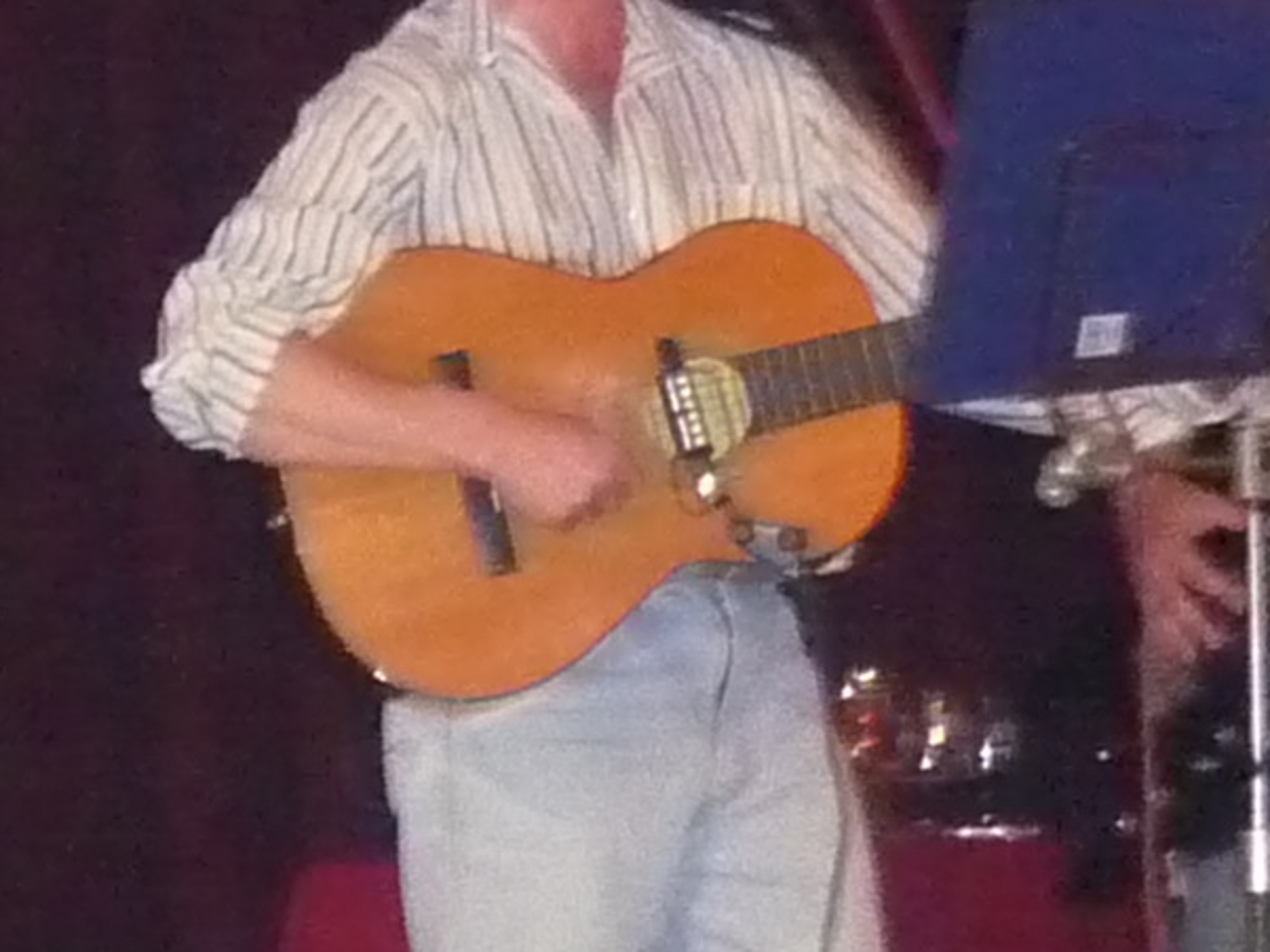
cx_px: -1527
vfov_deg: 8.2
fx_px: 6565
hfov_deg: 10.0
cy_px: 1309
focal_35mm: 179
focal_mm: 5.5
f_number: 2.8
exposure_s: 1/30
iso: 1000
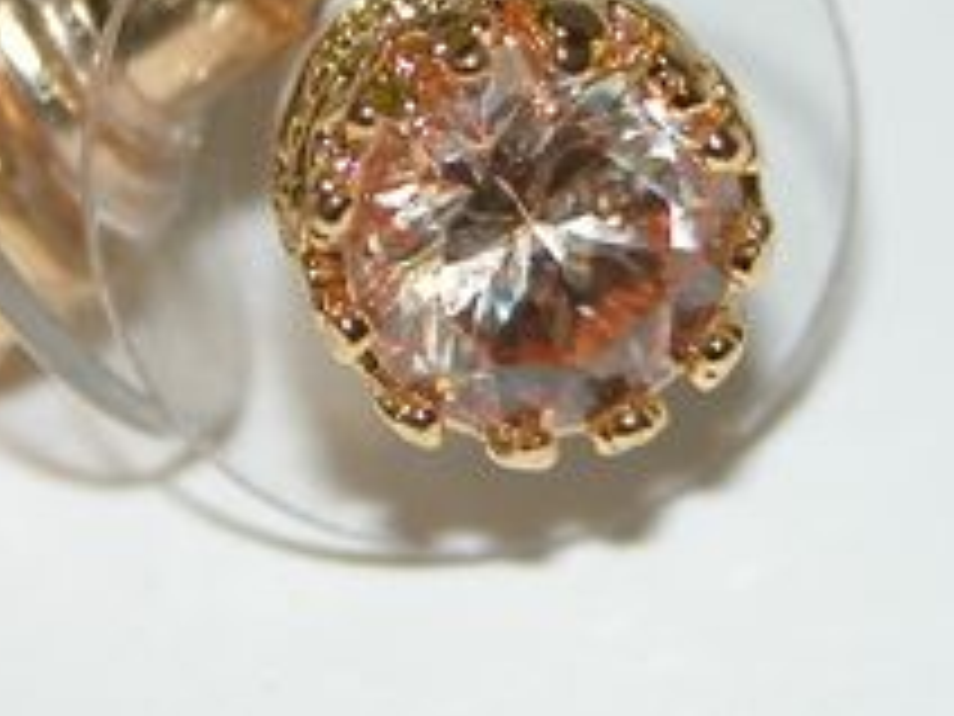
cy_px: 50
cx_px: 360
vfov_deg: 2.8
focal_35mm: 531
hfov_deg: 3.7
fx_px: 14634
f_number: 4
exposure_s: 1/125
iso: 100
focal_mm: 44.7
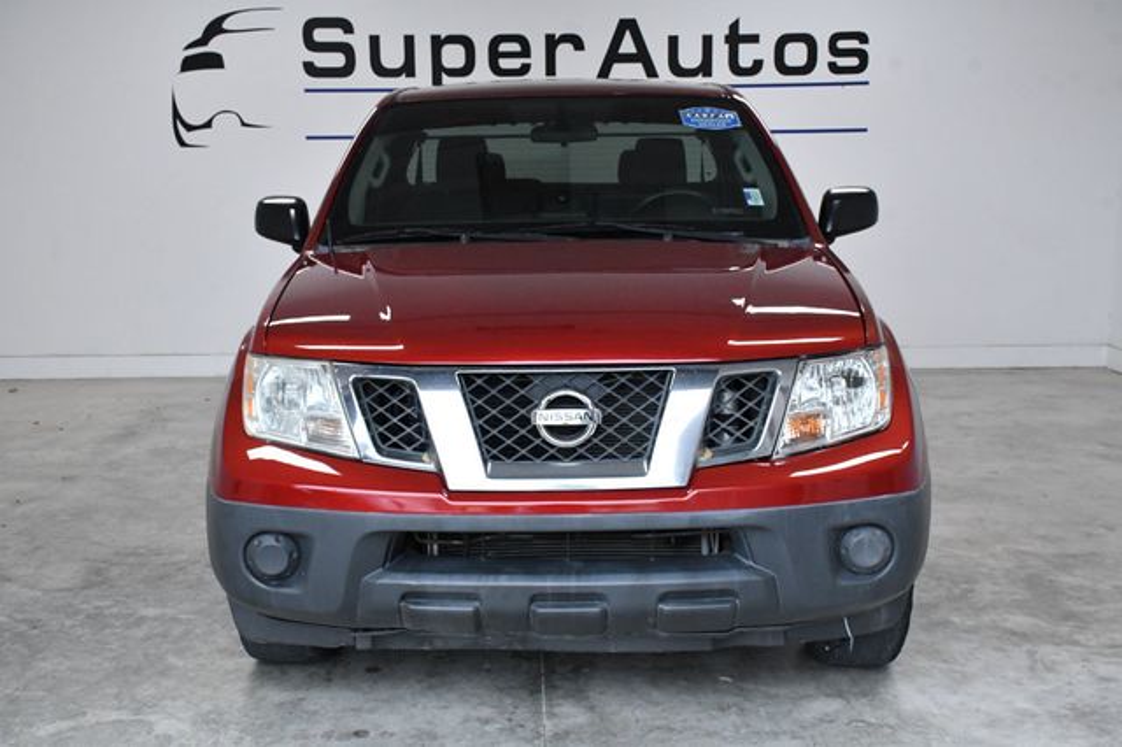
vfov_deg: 29.8
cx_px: 561
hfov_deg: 43.6
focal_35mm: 45
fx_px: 1402
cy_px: 374
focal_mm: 30
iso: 2500
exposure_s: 1/400
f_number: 10
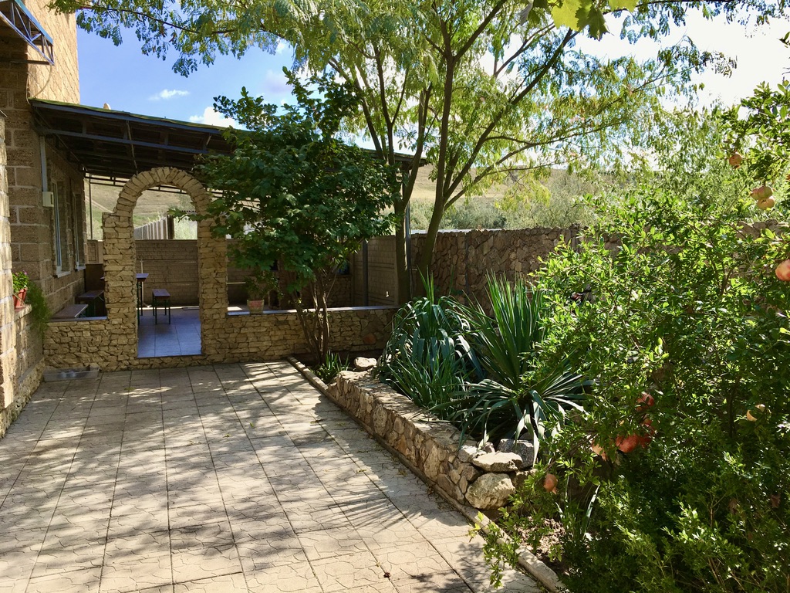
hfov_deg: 61.7
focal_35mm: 29
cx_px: 395
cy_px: 296
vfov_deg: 48.2
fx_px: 662
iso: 25
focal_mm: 4.15
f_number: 2.2
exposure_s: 1/712
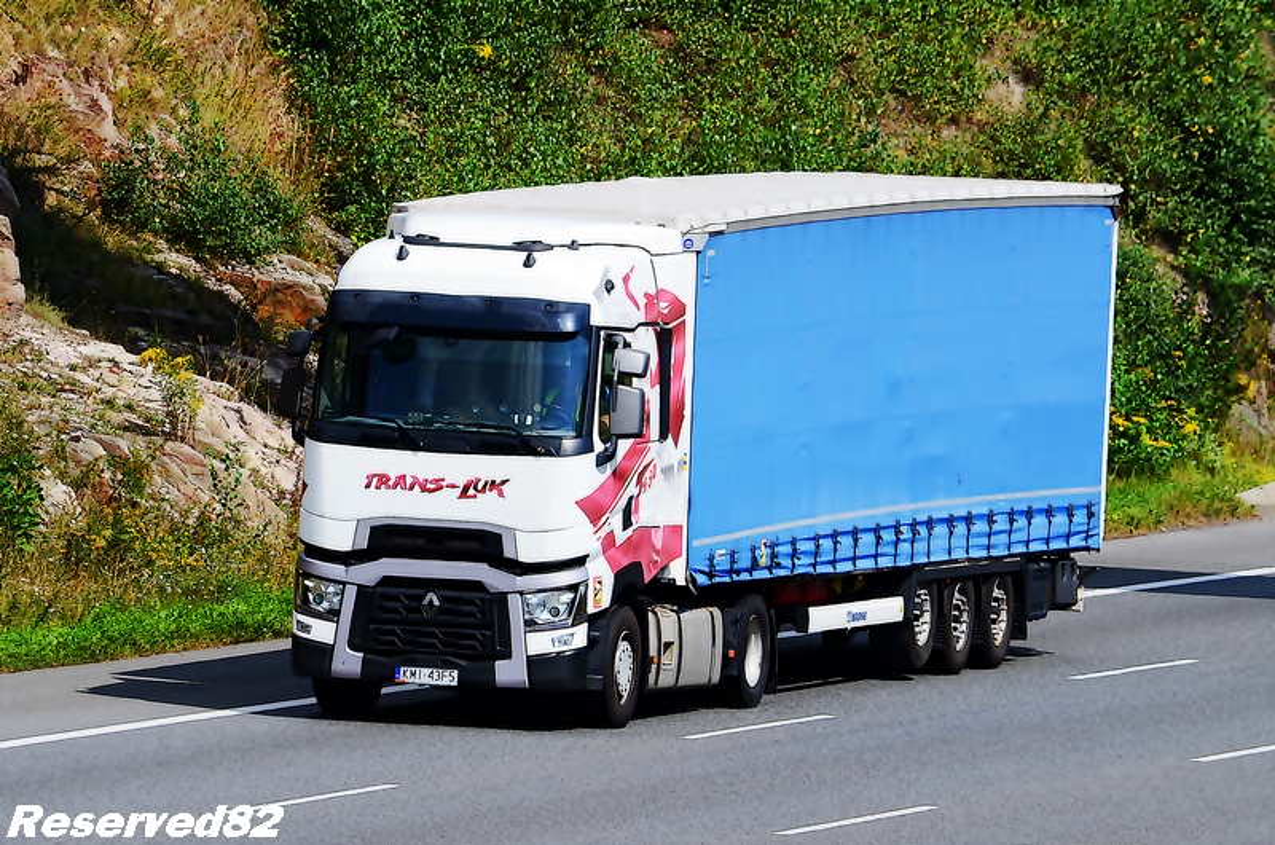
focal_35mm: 390
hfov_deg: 5.3
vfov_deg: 3.5
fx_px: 13785
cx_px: 638
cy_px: 422
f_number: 9
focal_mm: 260
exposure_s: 1/800
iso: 200
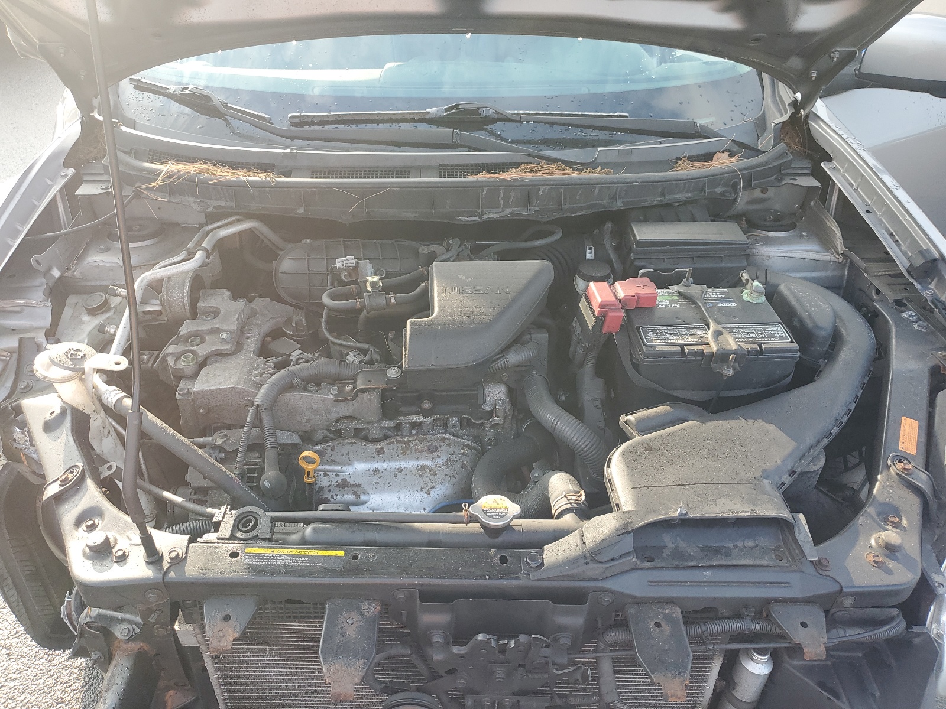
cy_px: 354
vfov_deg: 53.1
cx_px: 473
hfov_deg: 67.3
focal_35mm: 26
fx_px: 711
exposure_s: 1/233
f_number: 1.5
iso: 50
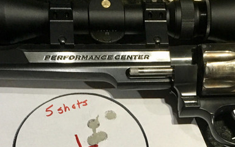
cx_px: 173
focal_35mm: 64
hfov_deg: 31.5
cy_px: 170
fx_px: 410
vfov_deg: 19.3
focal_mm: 4.15
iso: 125
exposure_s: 1/30
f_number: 2.2
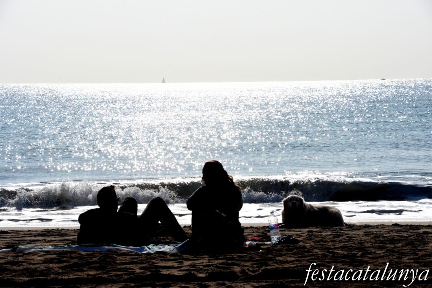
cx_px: 216
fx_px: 1709
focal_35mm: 142
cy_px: 144
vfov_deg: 9.6
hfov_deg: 14.4
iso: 200
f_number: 11
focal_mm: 95
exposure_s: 1/1250
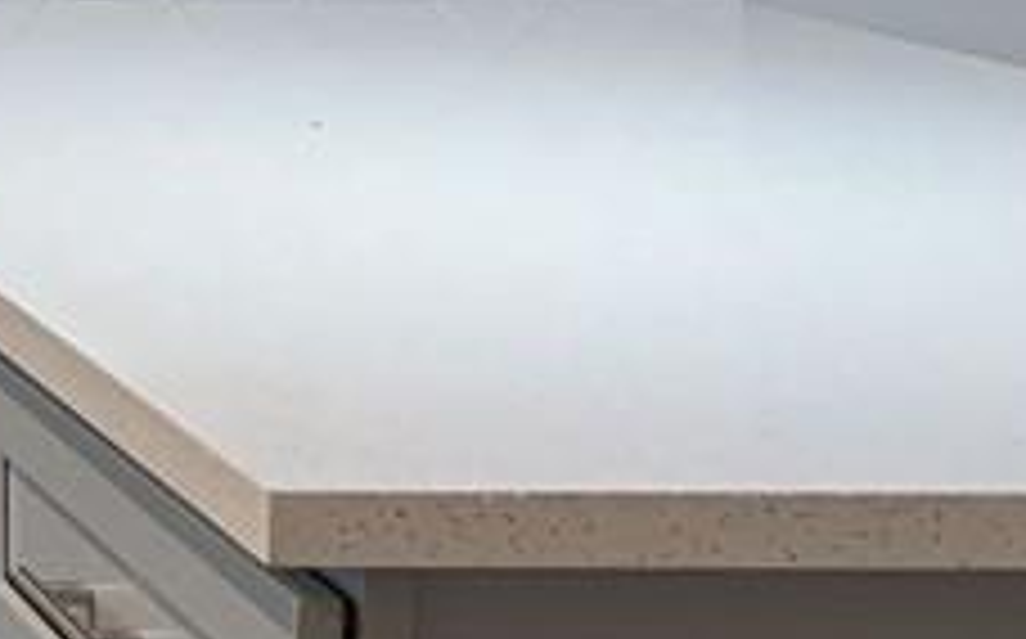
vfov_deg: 10.4
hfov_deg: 14.0
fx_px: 3464
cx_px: -1076
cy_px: -22
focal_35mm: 124
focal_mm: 4.25
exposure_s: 1/60
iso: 160
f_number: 1.8
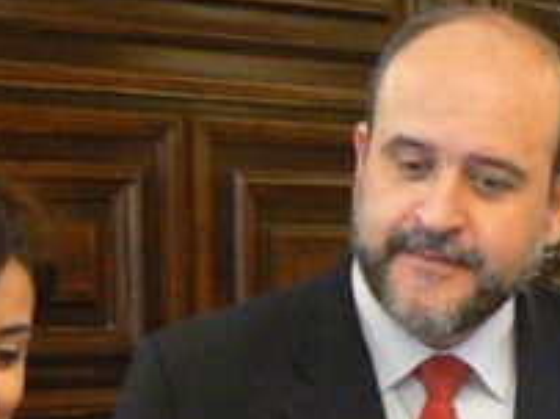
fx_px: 2199
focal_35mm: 136
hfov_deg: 14.5
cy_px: 651
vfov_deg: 10.5
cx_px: 248
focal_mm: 6
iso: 200
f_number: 2.8
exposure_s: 1/20
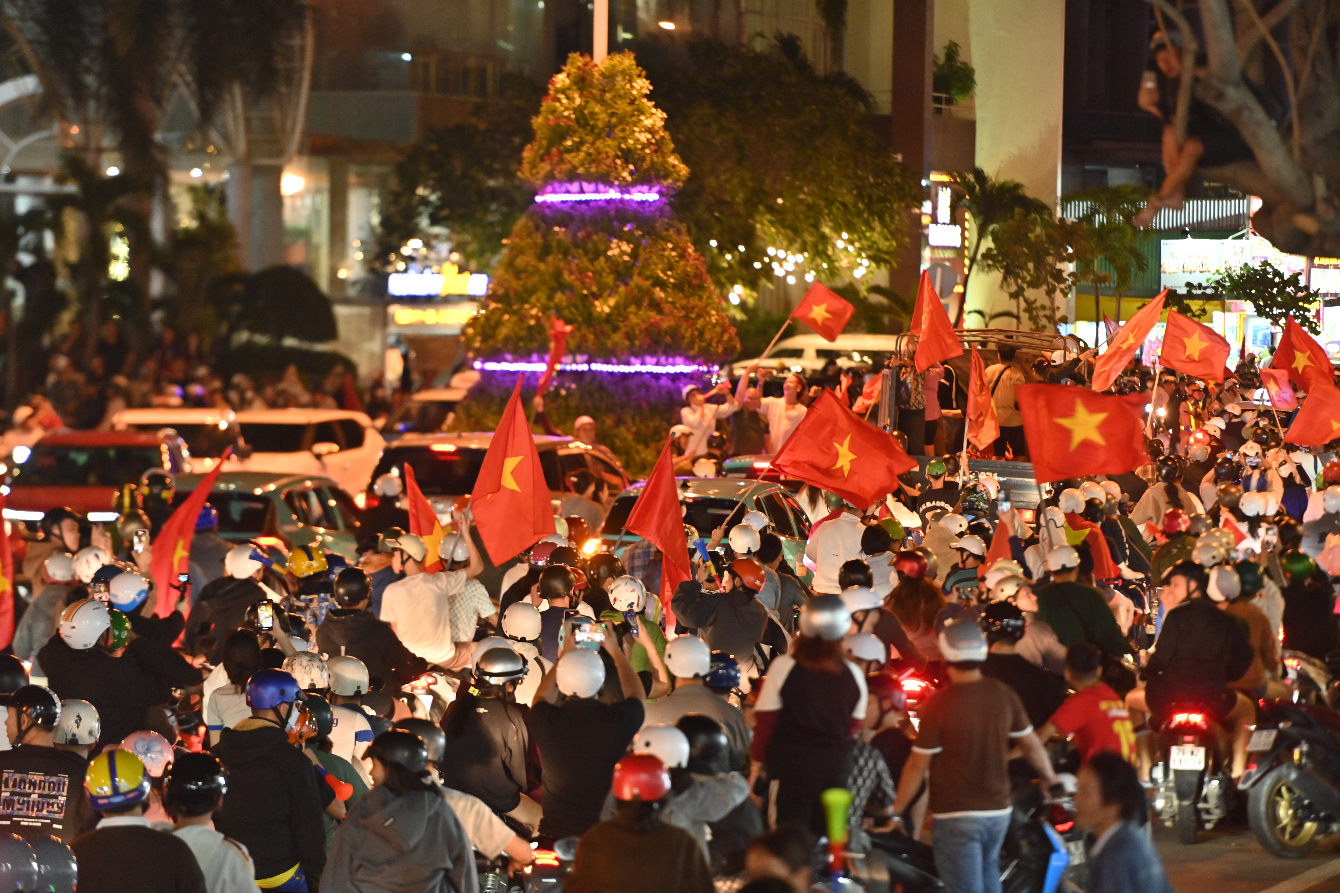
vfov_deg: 6.9
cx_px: 670
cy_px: 446
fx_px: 7442
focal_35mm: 200
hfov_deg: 10.3
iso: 1600
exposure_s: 1/100
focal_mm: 200
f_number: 2.8
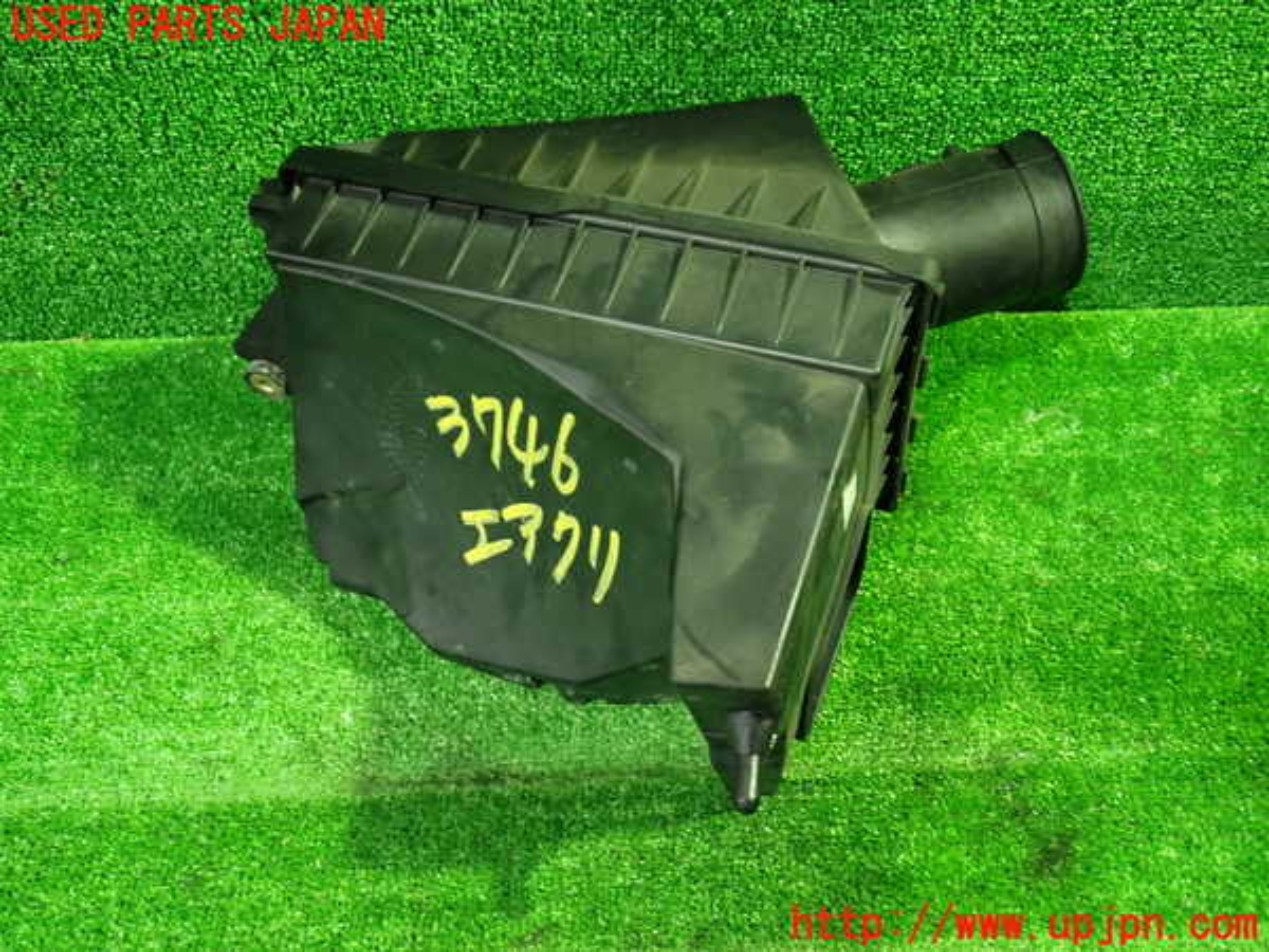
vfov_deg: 46.8
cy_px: 476
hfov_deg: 60.0
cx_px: 634
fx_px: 1100
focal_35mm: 30
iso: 800
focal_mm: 5.4
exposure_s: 1/25
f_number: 2.3
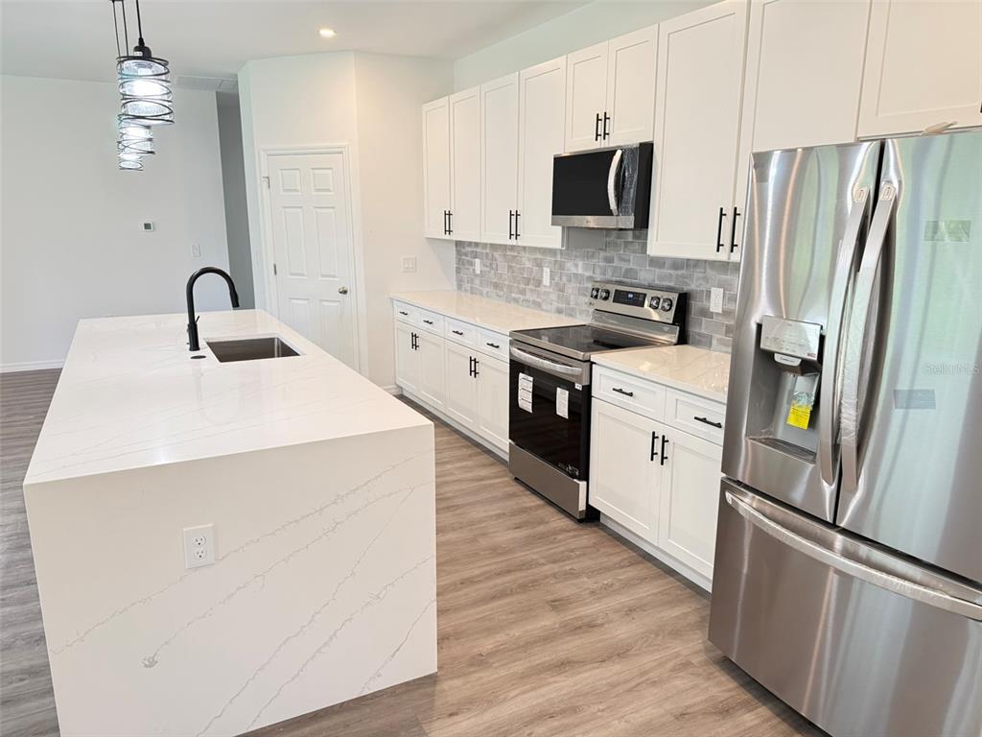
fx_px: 681
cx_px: 491
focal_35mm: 24
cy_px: 368
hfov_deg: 71.6
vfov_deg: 56.8
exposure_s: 1/60
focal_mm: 6.76
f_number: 1.78
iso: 320
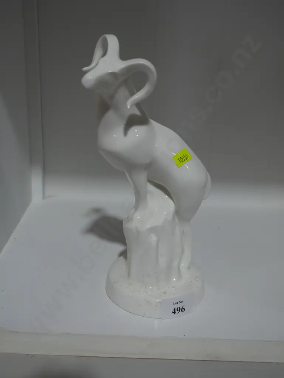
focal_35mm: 40
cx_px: 142
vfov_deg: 46.8
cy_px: 189
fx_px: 437
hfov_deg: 36.0
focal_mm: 20
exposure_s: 1/125
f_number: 4.4
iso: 200
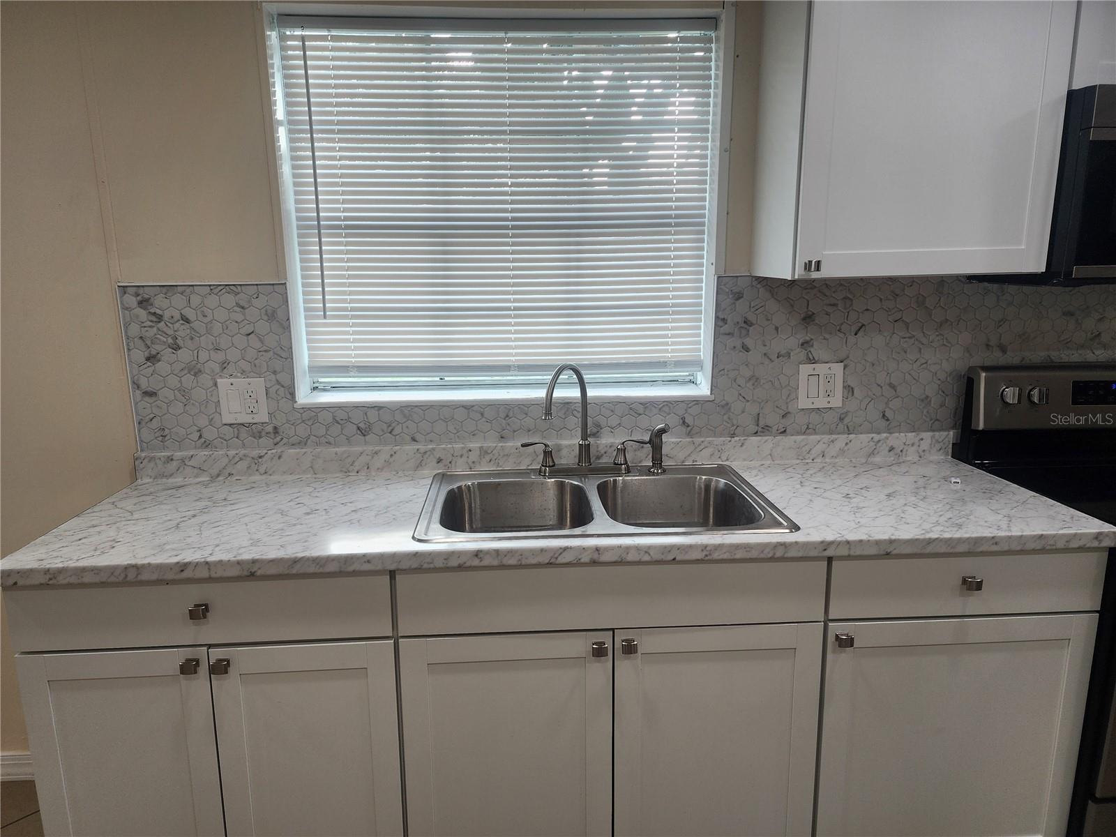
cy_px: 418
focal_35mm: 23
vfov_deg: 58.9
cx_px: 558
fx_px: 742
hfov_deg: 73.9
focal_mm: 6.4
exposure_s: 1/120
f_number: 1.8
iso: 80
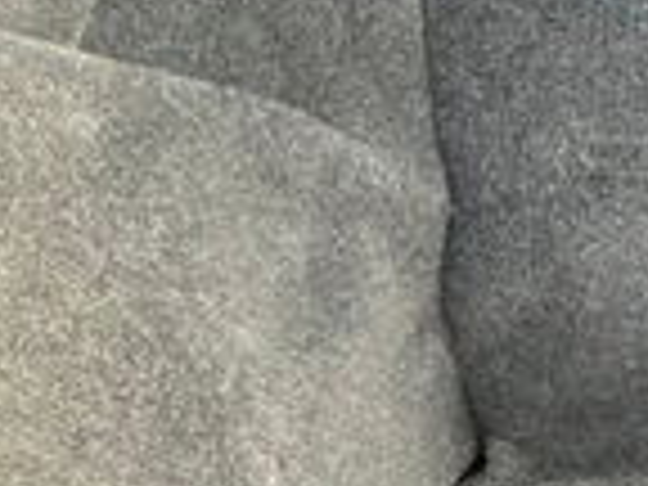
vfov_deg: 8.0
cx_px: 1413
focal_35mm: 185
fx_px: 3463
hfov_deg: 9.7
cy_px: 9
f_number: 1.5
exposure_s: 1/121
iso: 50
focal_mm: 5.7
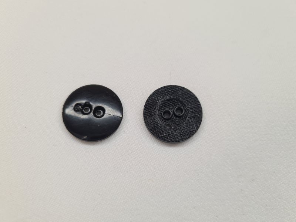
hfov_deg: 67.3
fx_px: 222
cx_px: 148
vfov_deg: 53.1
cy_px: 111
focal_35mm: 26
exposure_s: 1/193
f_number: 1.8
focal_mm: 5.4
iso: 50
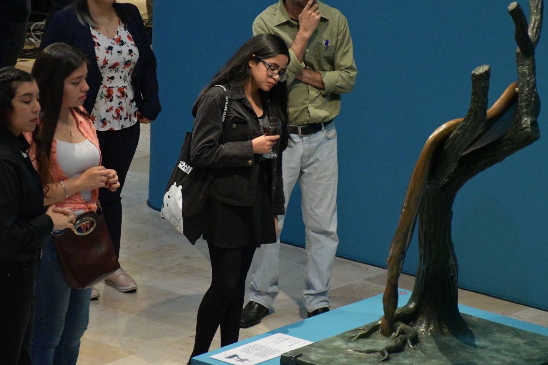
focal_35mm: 183
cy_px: 135
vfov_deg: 7.5
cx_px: 227
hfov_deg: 11.2
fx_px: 2785
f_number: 5.3
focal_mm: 95
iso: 6400
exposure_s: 1/60
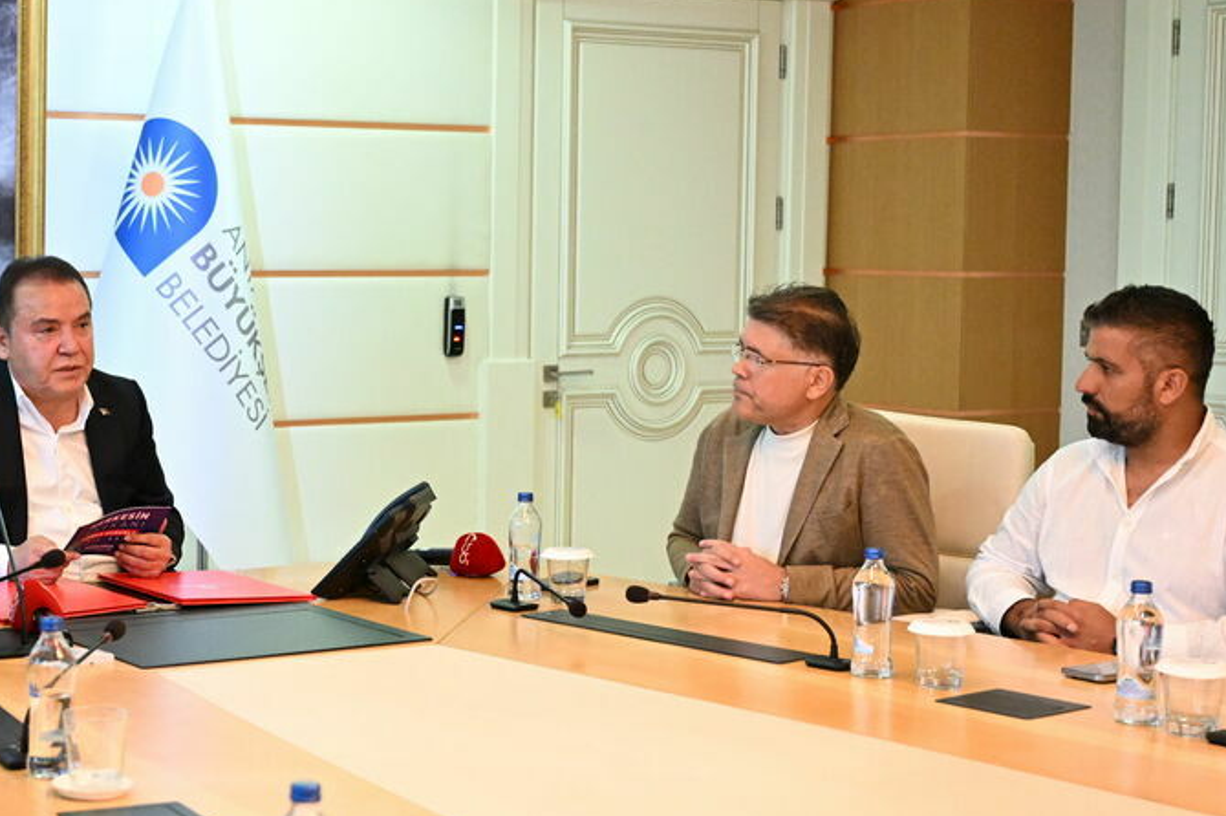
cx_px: 205
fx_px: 2245
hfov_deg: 29.7
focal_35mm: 66
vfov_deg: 20.6
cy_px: 405
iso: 5000
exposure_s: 1/320
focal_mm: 34.5
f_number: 3.2
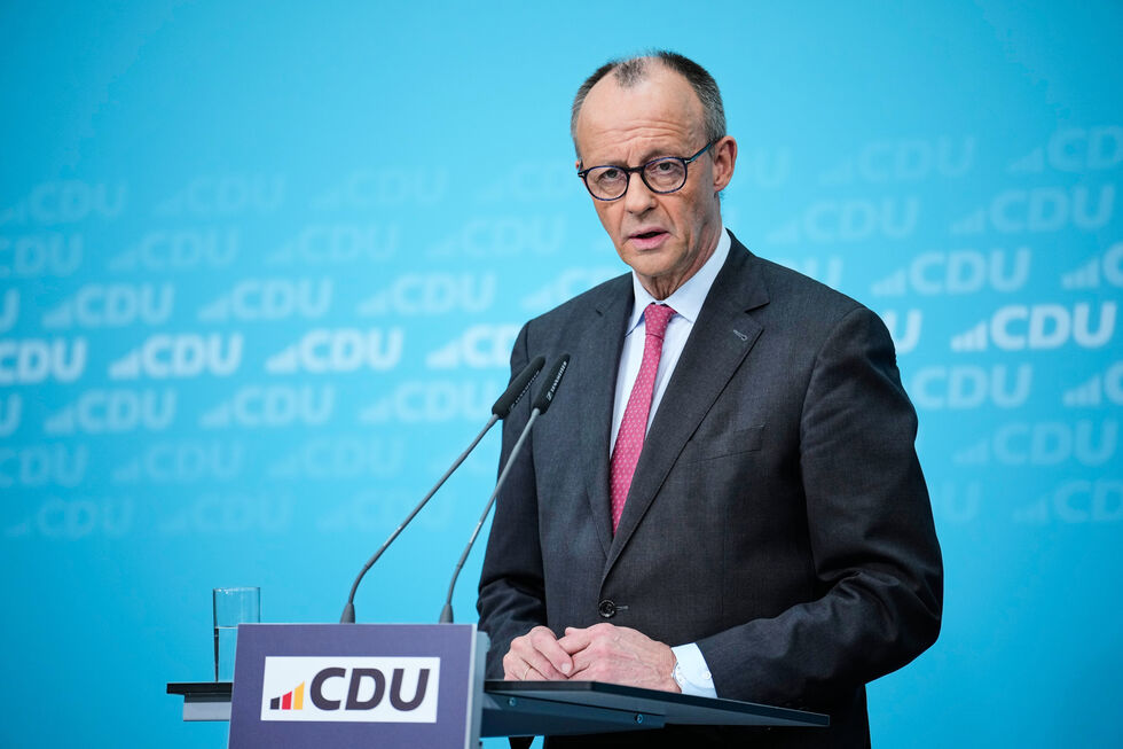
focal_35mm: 200
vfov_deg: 6.9
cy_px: 374
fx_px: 6237
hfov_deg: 10.3
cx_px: 562
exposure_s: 1/500
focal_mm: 200
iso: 1600
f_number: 2.8
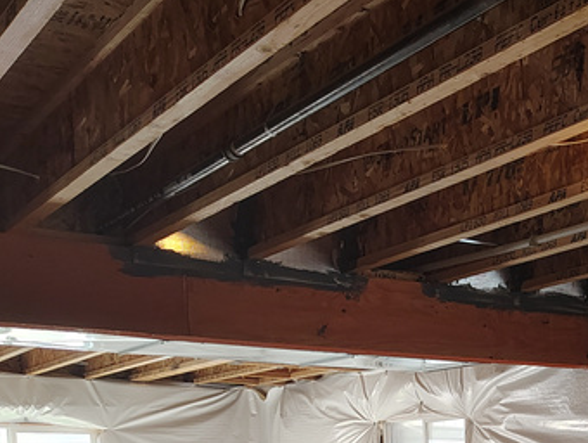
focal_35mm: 72
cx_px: 661
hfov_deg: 24.9
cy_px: 616
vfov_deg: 18.7
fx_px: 1225
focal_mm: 5.56
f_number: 1.8
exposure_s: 1/120
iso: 709
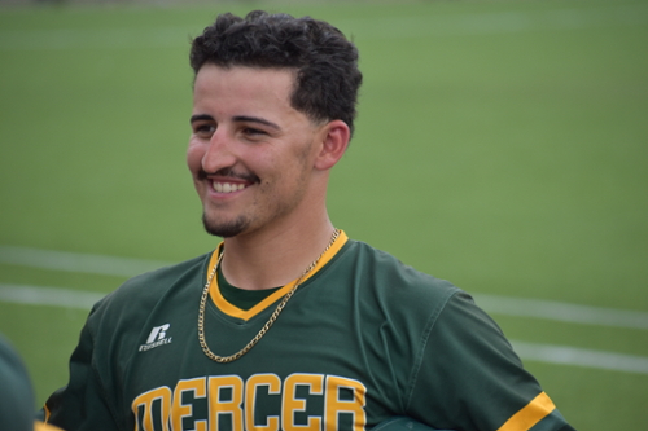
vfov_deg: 4.7
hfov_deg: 7.0
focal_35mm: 292
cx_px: 324
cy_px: 216
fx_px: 5263
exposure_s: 1/1000
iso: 400
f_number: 5.3
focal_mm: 195
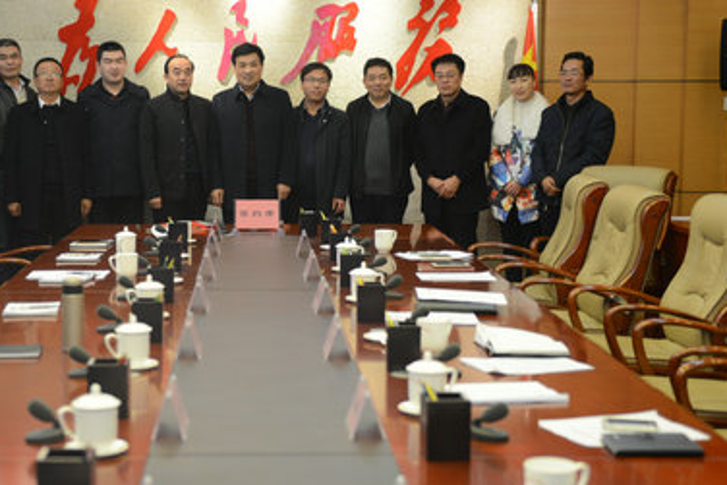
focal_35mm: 67
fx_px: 1353
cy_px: 185
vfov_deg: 20.3
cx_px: 263
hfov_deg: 29.9
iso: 250
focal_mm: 42
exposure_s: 1/30
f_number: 2.8
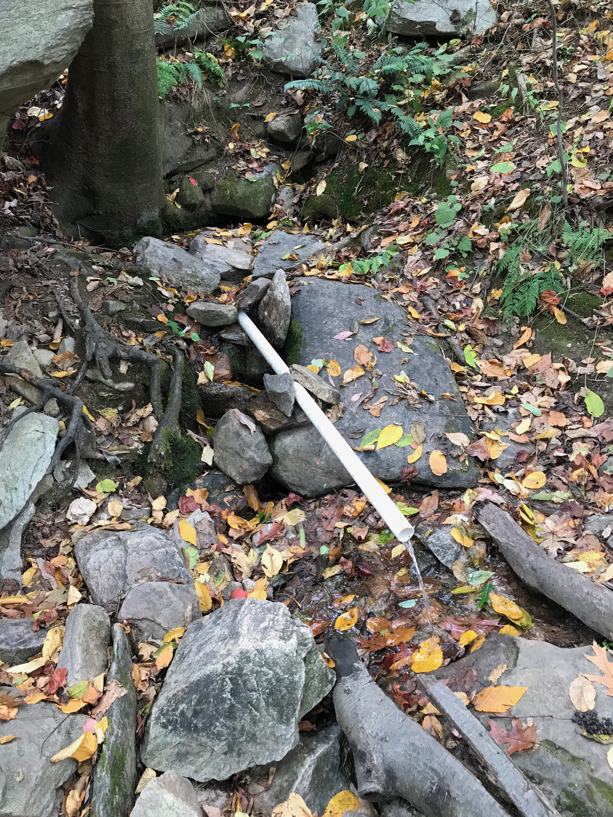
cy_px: 408
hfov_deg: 49.7
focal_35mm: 28
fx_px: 661
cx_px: 306
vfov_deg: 63.4
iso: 25
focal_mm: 3.99
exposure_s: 1/30
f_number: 1.8
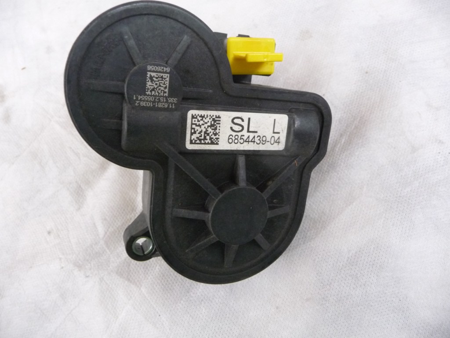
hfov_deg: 63.4
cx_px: 225
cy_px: 169
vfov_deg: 49.7
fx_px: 364
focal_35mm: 28
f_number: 3.3
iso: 400
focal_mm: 4.7
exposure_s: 1/15
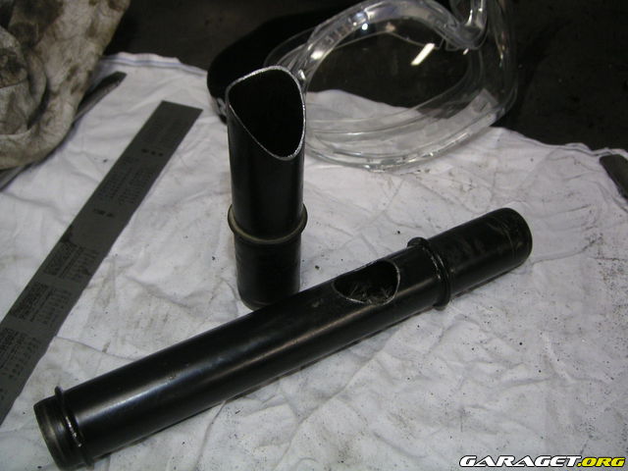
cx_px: 314
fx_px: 689
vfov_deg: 37.7
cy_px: 236
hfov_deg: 49.0
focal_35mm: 38
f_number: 2.8
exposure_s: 1/45
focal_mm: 6
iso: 100
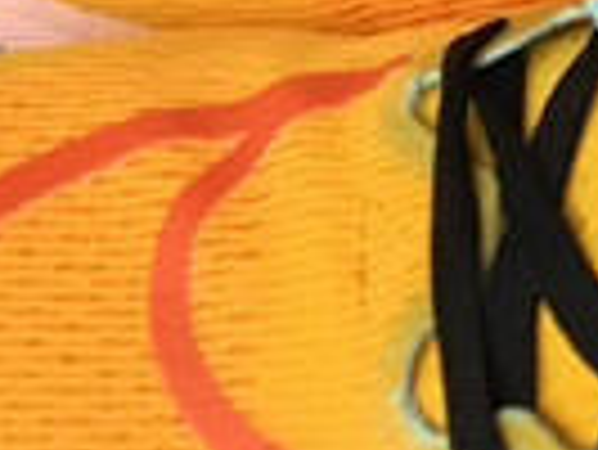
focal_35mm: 209
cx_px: 1070
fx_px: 3614
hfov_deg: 9.1
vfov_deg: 7.0
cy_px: -155
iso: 40
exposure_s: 1/33
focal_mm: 3.3
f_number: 2.4
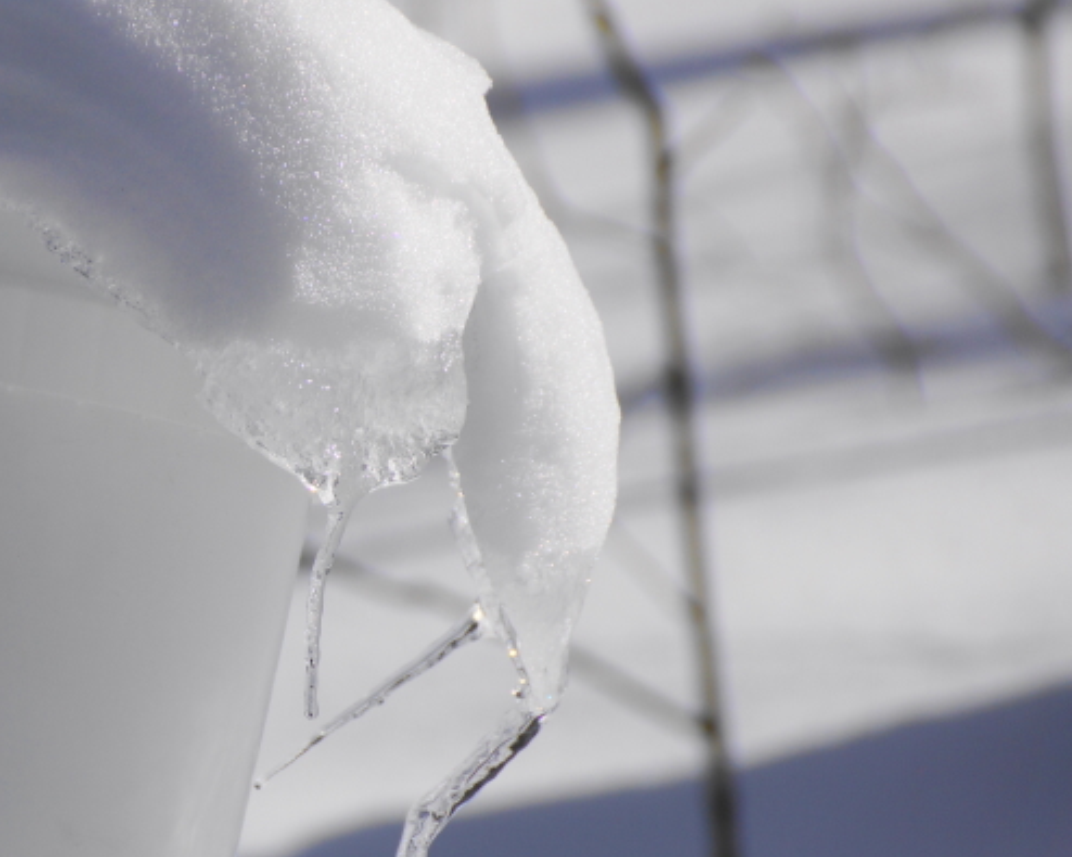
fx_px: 22585
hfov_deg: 2.7
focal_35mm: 712
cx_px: 143
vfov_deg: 2.2
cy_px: 506
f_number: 6.3
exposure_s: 1/400
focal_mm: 250
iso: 100
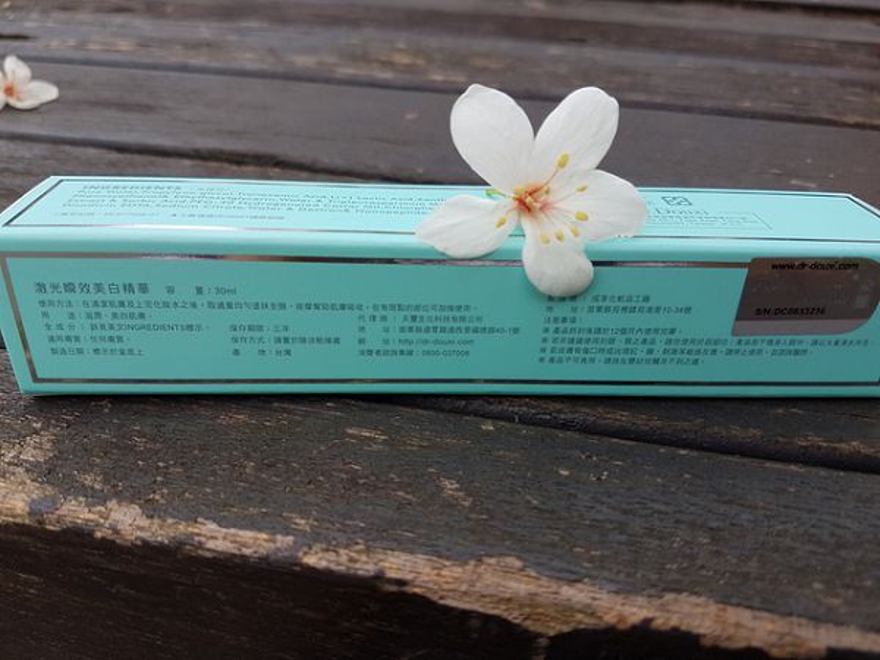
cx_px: 440
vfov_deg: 53.1
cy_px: 330
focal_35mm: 26
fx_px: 661
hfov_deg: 67.3
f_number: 1.7
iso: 40
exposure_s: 1/590
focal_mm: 4.2
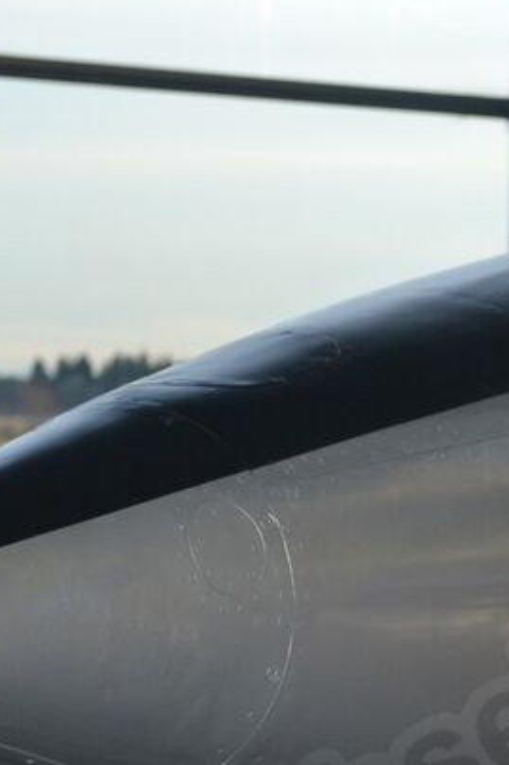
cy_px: 573
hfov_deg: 7.1
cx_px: 764
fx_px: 4033
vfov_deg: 10.8
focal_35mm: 190
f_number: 5.3
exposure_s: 1/100
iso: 400
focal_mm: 40
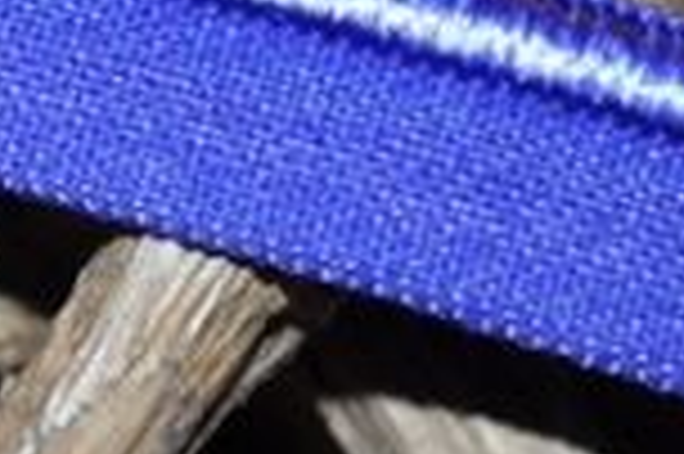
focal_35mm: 300
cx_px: -108
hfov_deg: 6.8
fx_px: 5694
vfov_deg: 4.6
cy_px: 326
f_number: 5
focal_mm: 38
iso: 200
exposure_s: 1/60
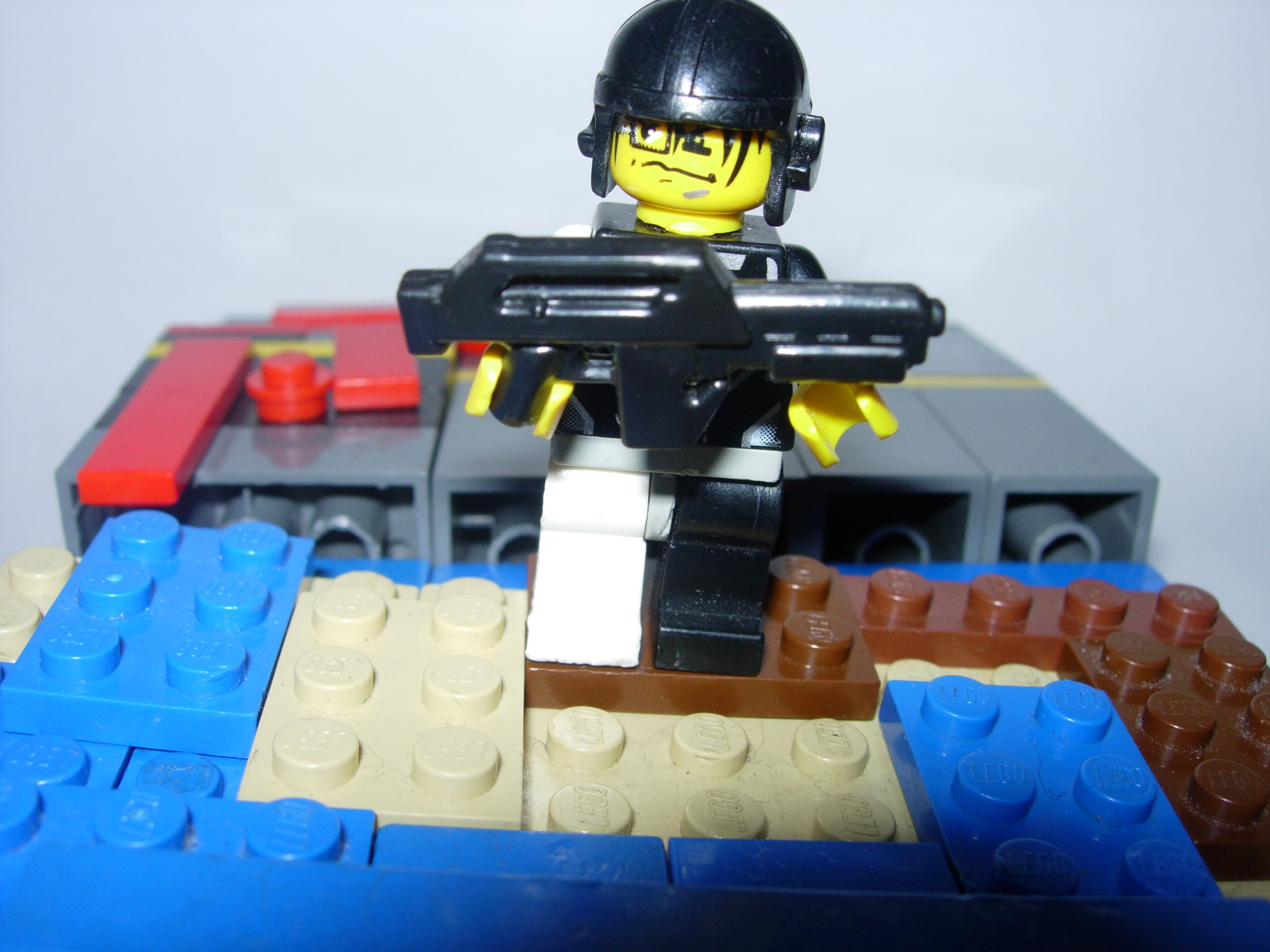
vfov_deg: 37.7
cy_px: 476
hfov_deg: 49.0
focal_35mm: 38
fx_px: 1394
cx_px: 635
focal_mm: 7.8
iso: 79
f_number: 4.8
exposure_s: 1/64
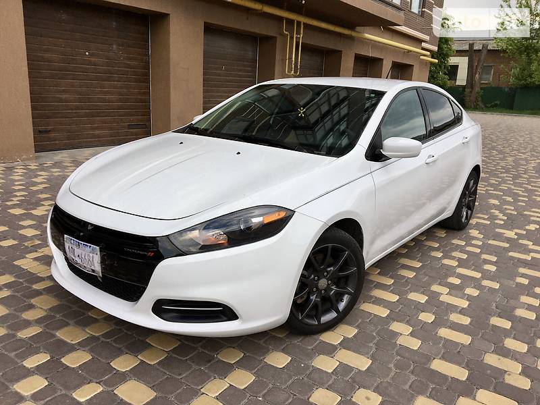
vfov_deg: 48.2
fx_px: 452
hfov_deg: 61.7
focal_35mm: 29
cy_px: 202
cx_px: 270
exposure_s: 1/394
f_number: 2.2
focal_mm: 4.2
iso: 25
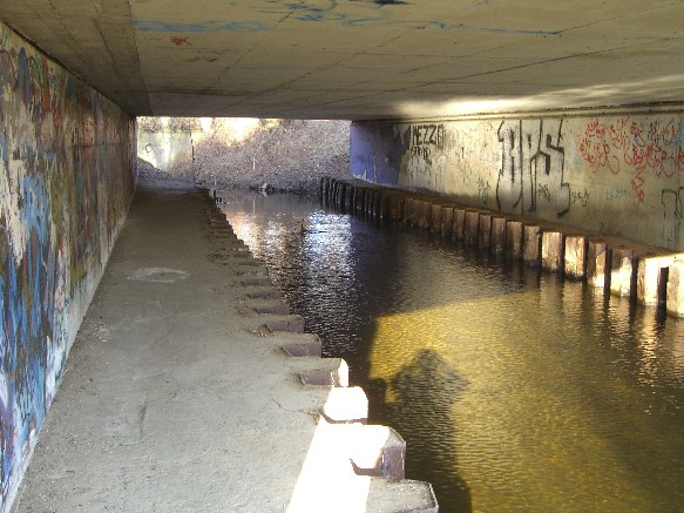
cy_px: 256
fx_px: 909
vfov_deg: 31.5
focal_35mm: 46
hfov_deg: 41.2
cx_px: 342
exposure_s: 1/40
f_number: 3.1
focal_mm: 9.5
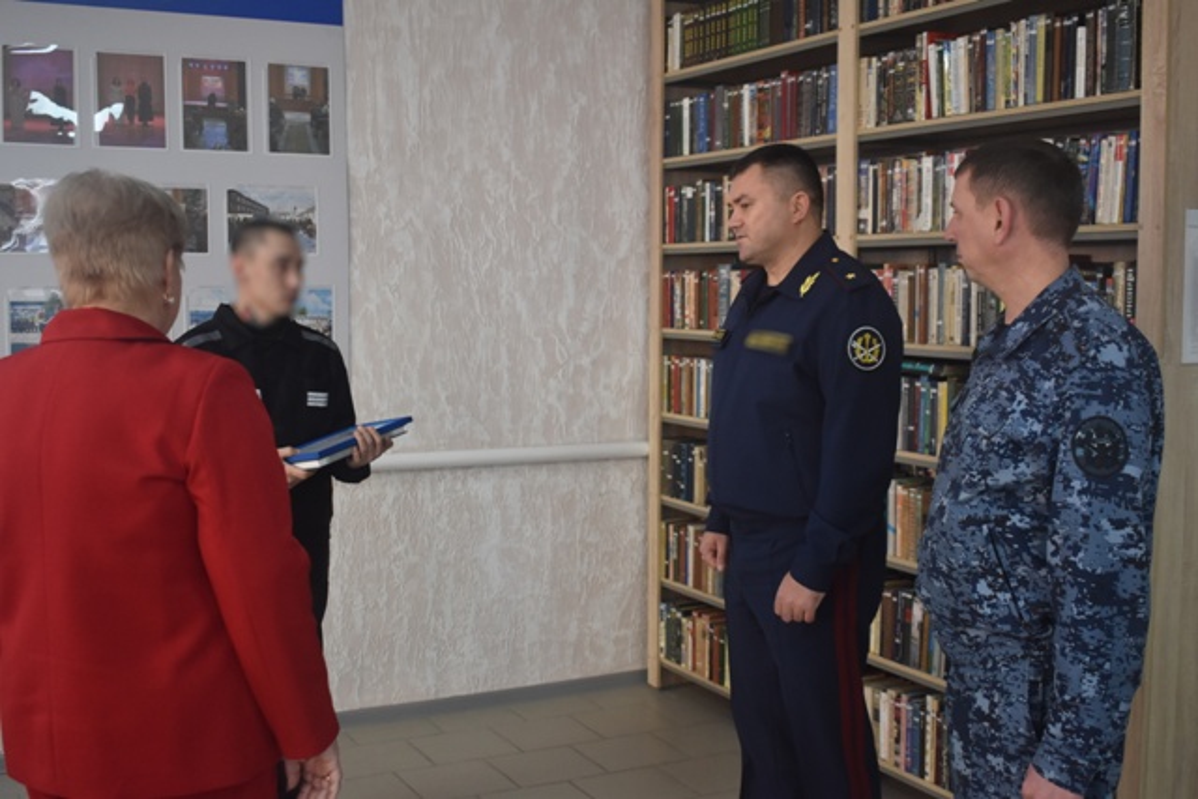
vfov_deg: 31.9
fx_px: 1398
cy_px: 400
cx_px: 599
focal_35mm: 42
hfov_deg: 46.4
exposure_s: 1/125
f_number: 4.2
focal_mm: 28
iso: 900
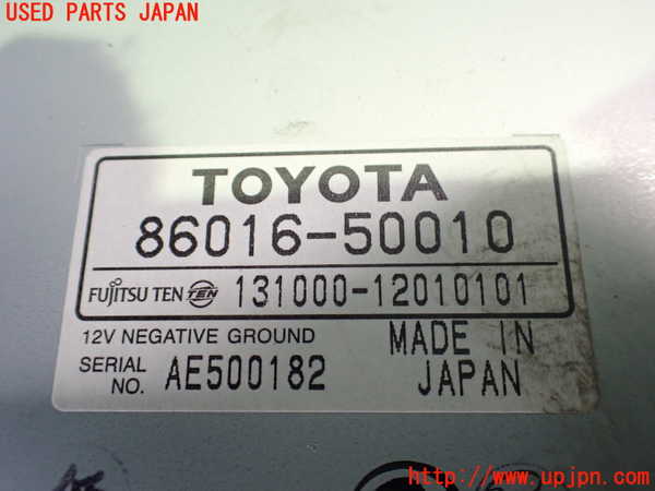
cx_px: 328
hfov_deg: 60.0
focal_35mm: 30
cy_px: 246
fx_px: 568
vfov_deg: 46.8
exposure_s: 1/40
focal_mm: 5.4
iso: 800
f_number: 2.3
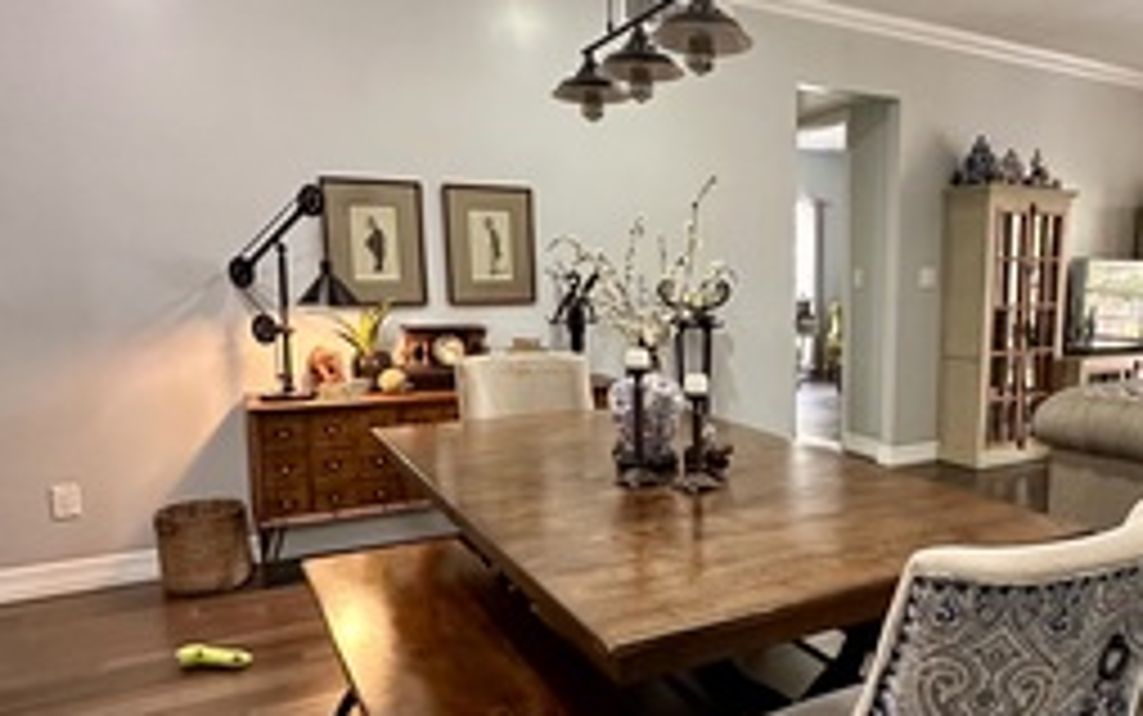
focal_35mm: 28
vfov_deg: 44.5
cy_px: 410
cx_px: 774
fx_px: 873
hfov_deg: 64.5
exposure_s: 1/60
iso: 500
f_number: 2.2
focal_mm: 2.22
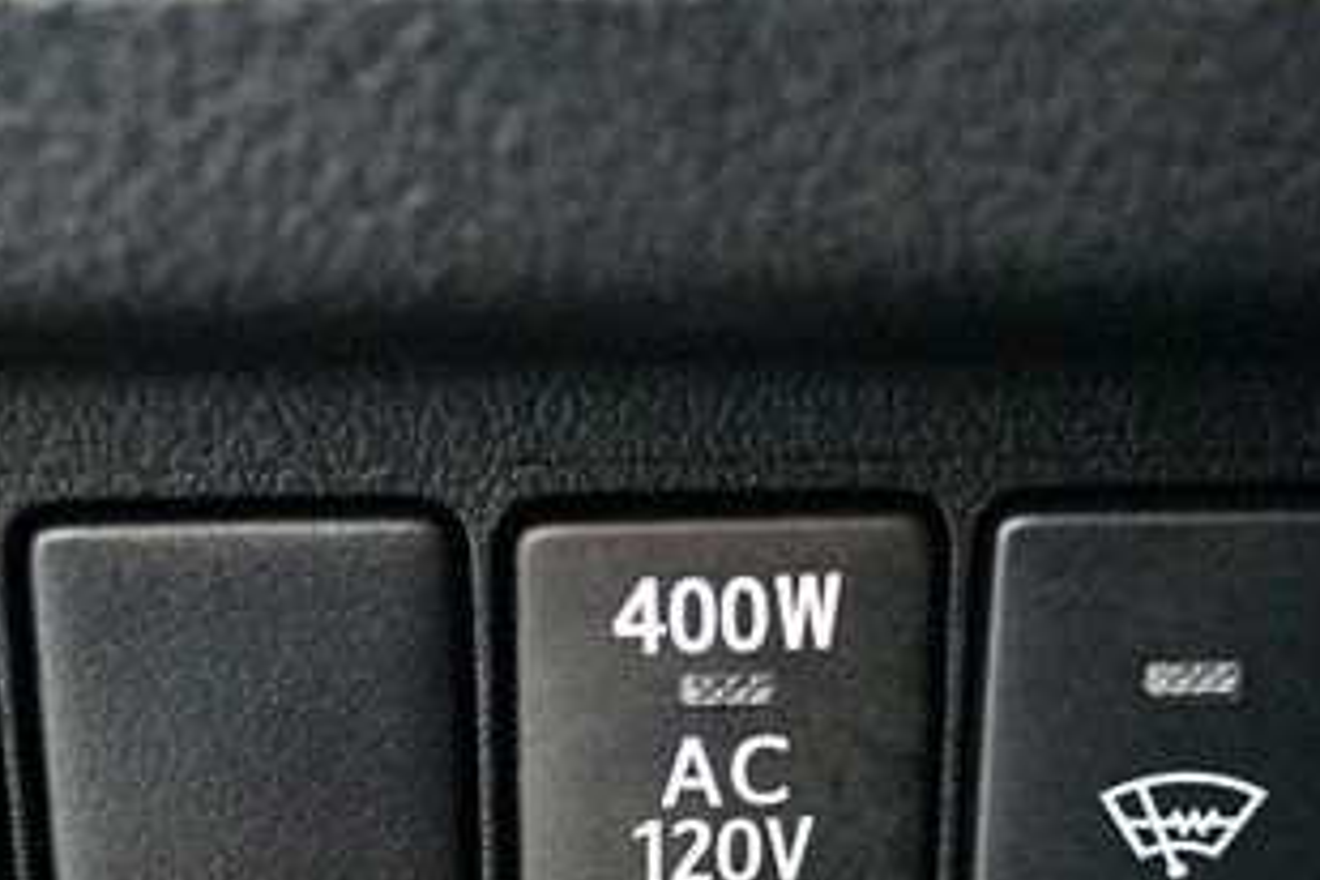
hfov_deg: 22.9
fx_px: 3263
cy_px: 871
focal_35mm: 89
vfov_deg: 15.1
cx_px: 654
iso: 12800
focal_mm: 29
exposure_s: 1/50
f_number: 4.5
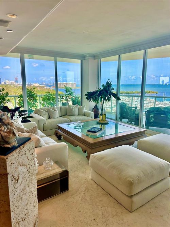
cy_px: 114
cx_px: 85
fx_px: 157
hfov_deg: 56.8
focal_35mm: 24
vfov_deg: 71.6
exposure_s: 1/910
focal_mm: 6.86
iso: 80
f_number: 1.78
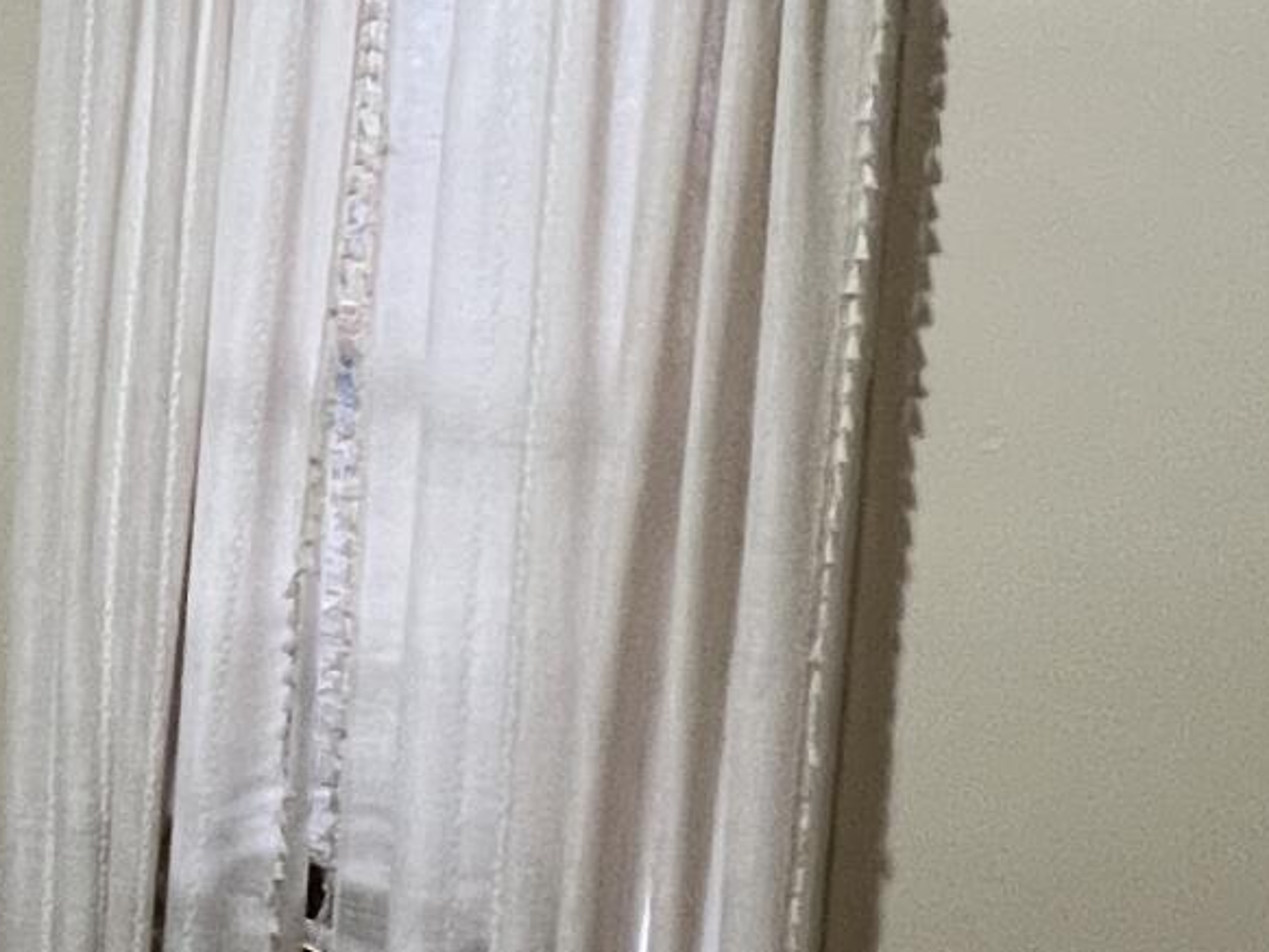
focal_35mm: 67
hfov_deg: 24.8
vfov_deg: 21.9
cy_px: 455
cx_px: -421
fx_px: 2457
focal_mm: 1.57
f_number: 1.8
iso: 500
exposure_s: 1/60
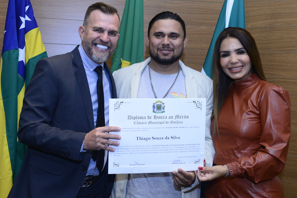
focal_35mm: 54
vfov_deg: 25.1
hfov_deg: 36.8
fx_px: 446
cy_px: 89
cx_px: 135
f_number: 6.3
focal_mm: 48
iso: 2500
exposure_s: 1/125
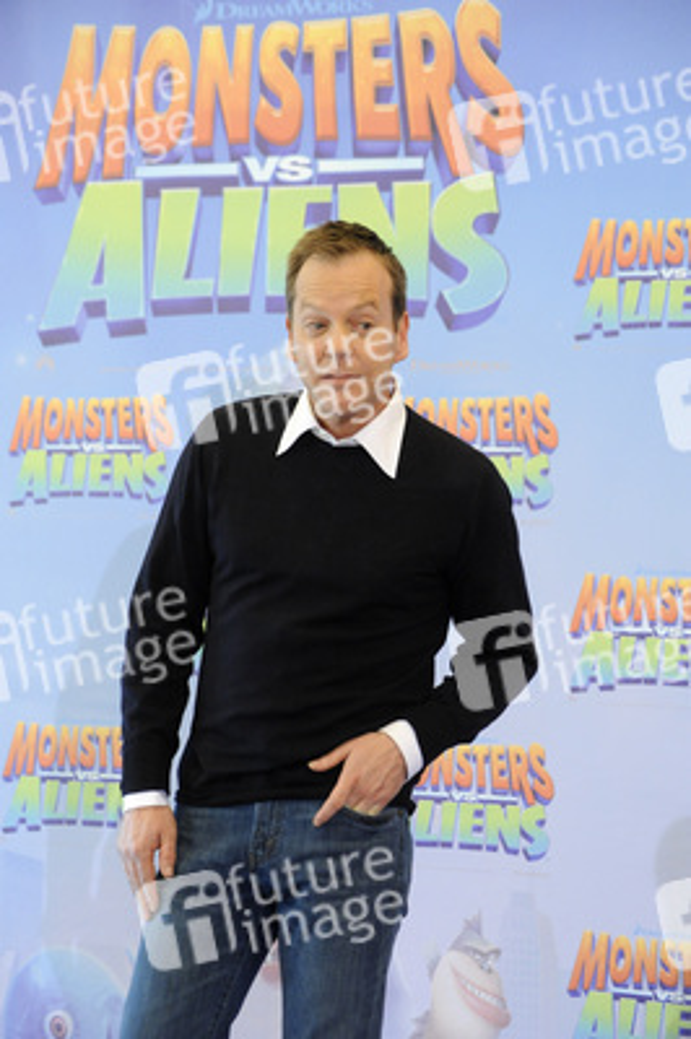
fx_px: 2884
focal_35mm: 100
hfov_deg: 13.7
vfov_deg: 20.4
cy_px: 520
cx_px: 346
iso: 4000
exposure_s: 1/160
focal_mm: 100
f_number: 5.6
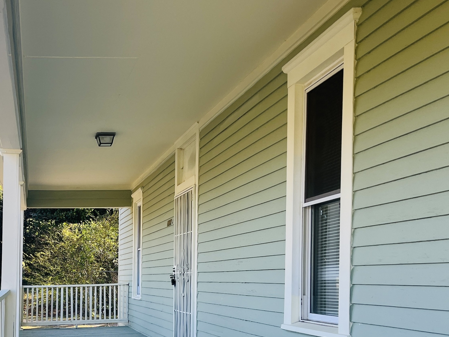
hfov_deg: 39.6
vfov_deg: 30.0
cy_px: 278
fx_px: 610
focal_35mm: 47
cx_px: 125
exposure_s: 1/502
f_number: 1.6
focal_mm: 5.1
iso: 50
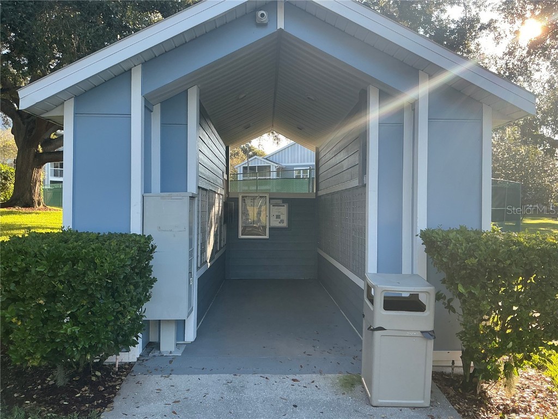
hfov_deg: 63.4
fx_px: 451
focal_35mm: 28
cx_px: 279
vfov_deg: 49.7
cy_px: 210
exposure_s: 1/212
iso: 20
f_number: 1.8
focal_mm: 3
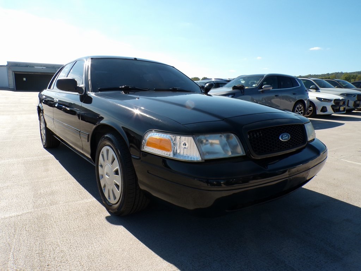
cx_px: 180
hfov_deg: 71.6
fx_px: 250
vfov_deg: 56.8
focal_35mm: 24
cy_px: 136
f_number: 4.4
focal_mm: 4.3
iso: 100
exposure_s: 1/600
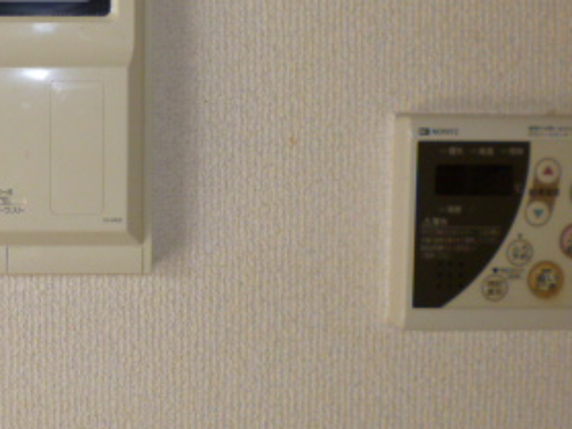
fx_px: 908
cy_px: 127
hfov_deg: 32.8
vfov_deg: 26.3
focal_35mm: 55
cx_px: 35
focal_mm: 4.3
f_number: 2.5
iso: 125
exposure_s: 1/60
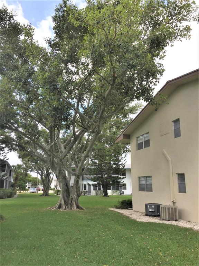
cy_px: 133
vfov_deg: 61.7
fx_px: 222
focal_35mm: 29
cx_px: 100
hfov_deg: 48.2
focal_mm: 4.15
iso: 32
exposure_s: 1/1041
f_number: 2.2
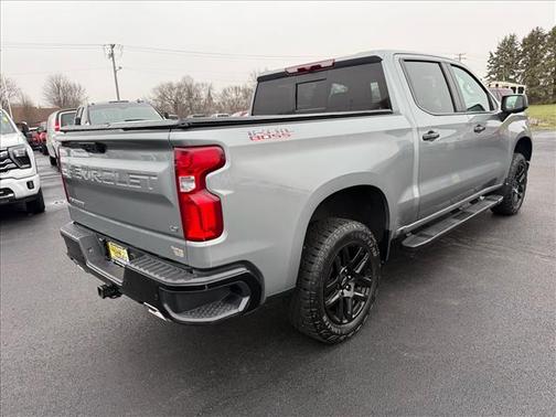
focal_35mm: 24
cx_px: 278
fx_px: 385
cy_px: 208
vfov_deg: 56.8
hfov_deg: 71.6
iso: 80
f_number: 1.78
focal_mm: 6.76
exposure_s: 1/189
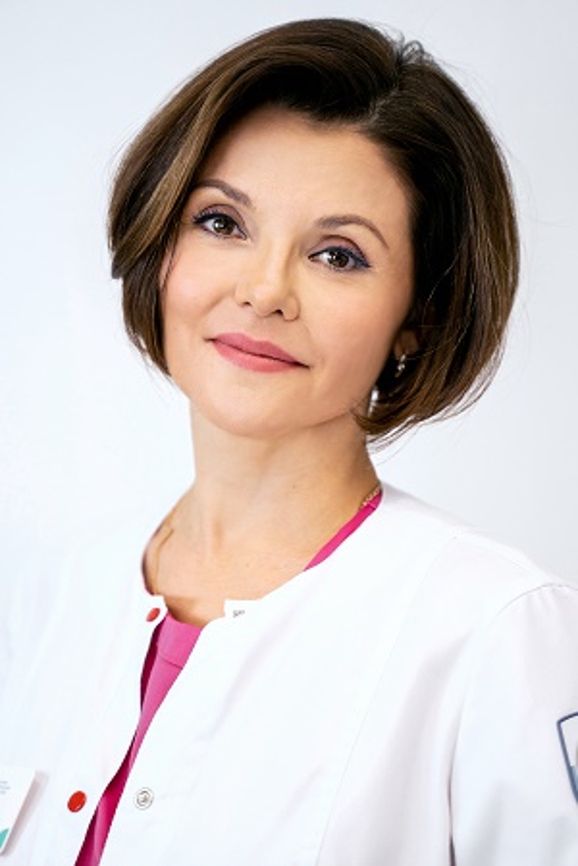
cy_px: 433
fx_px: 1806
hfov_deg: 18.2
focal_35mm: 75
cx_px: 289
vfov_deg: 27.0
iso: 320
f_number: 3.2
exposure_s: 1/125
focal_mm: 75
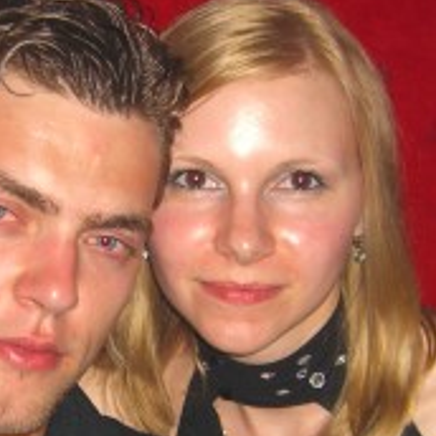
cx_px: 127
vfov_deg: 14.7
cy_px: 388
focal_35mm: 117
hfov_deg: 14.9
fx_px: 1667
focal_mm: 7.9
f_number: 2.8
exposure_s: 1/60
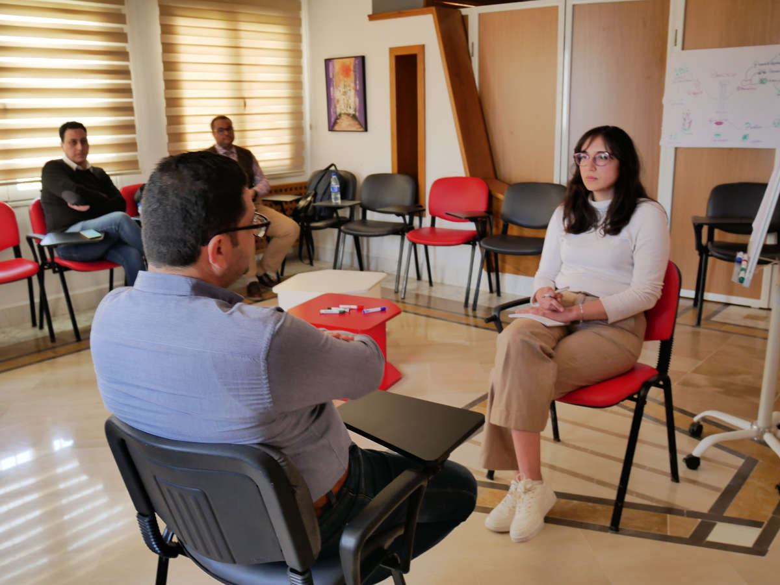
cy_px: 292
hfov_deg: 56.8
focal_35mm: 32
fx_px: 721
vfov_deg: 44.2
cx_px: 390
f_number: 4
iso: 800
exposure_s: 1/15
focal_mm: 16
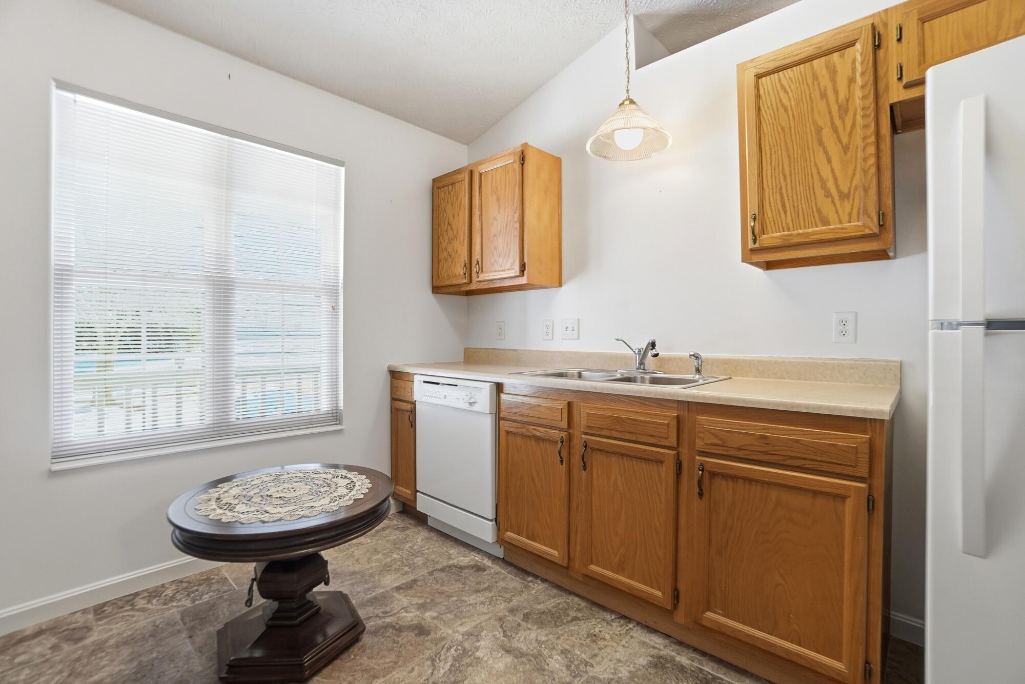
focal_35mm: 15
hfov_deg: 100.4
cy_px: 342
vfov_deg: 77.3
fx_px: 427
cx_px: 512
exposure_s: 1/1000
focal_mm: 10
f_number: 4
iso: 100
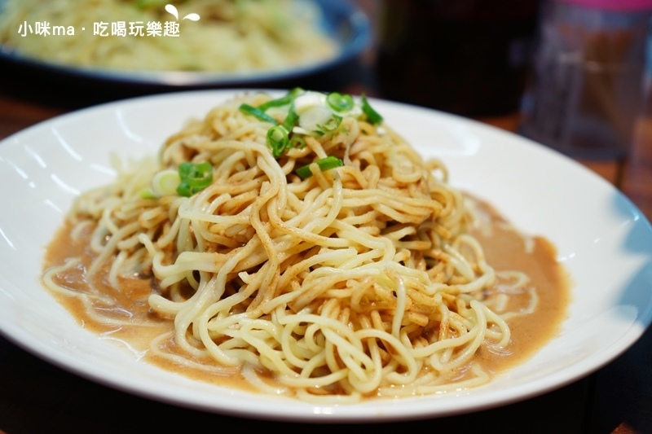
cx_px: 326
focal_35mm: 67
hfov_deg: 30.1
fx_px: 1213
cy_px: 217
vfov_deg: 20.3
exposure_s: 1/80
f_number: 5.6
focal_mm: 67
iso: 400
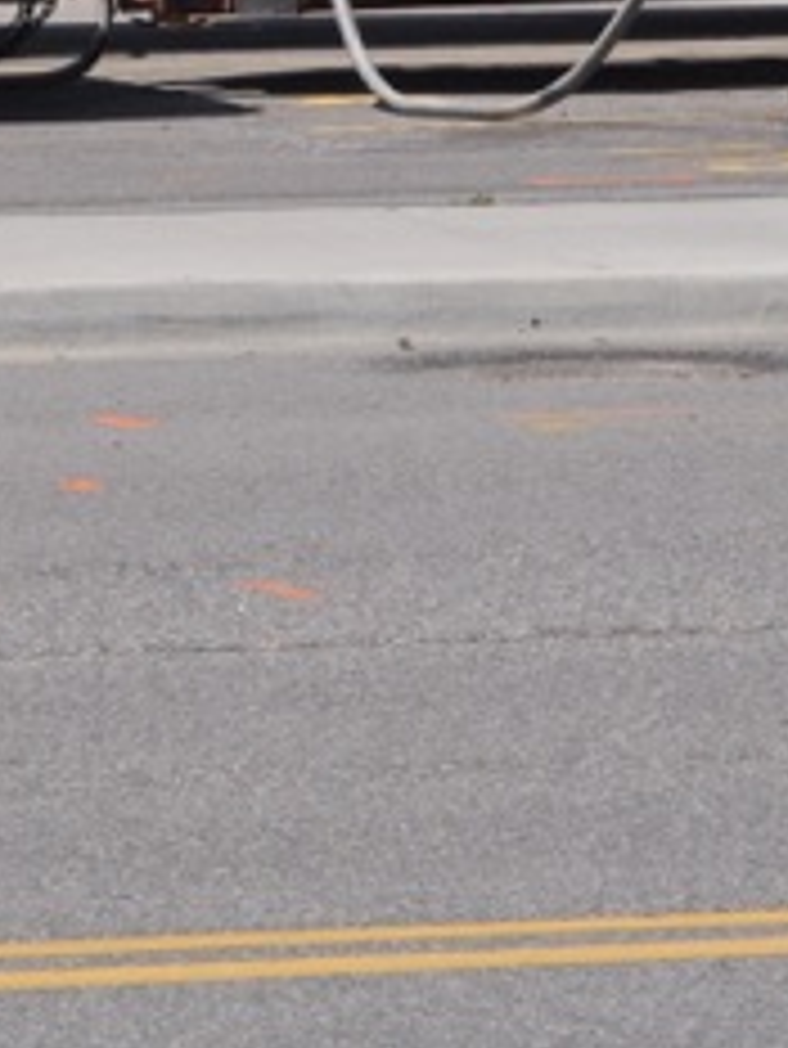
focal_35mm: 340
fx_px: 10312
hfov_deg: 4.4
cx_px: 423
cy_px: -283
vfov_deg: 5.8
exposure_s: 1/400
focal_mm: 55
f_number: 16
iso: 250
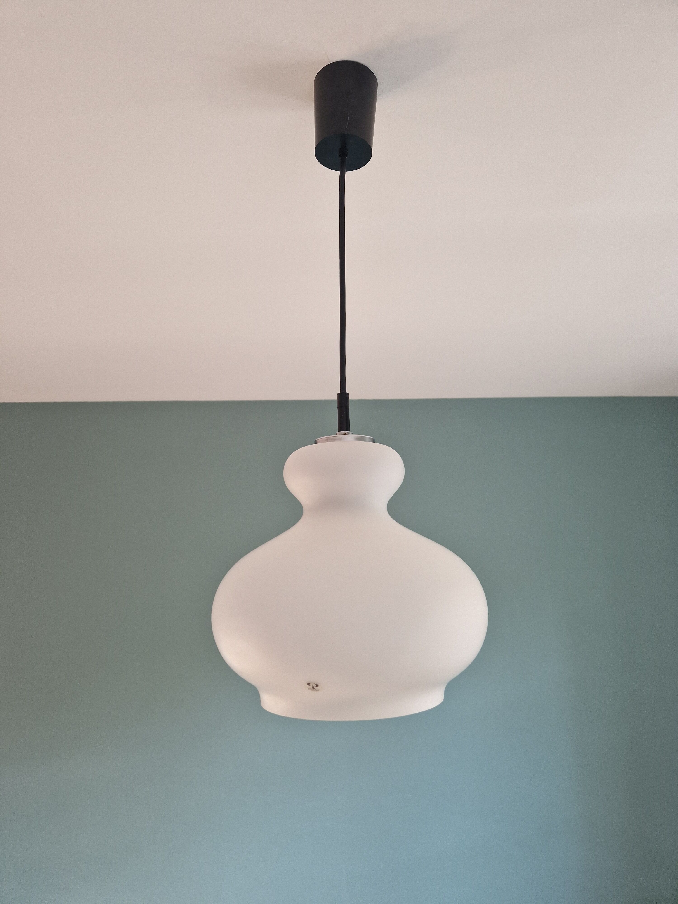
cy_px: 452
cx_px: 339
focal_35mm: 23
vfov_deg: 73.9
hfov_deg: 58.9
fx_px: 601
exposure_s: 1/100
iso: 50
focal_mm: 5.4
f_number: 1.8
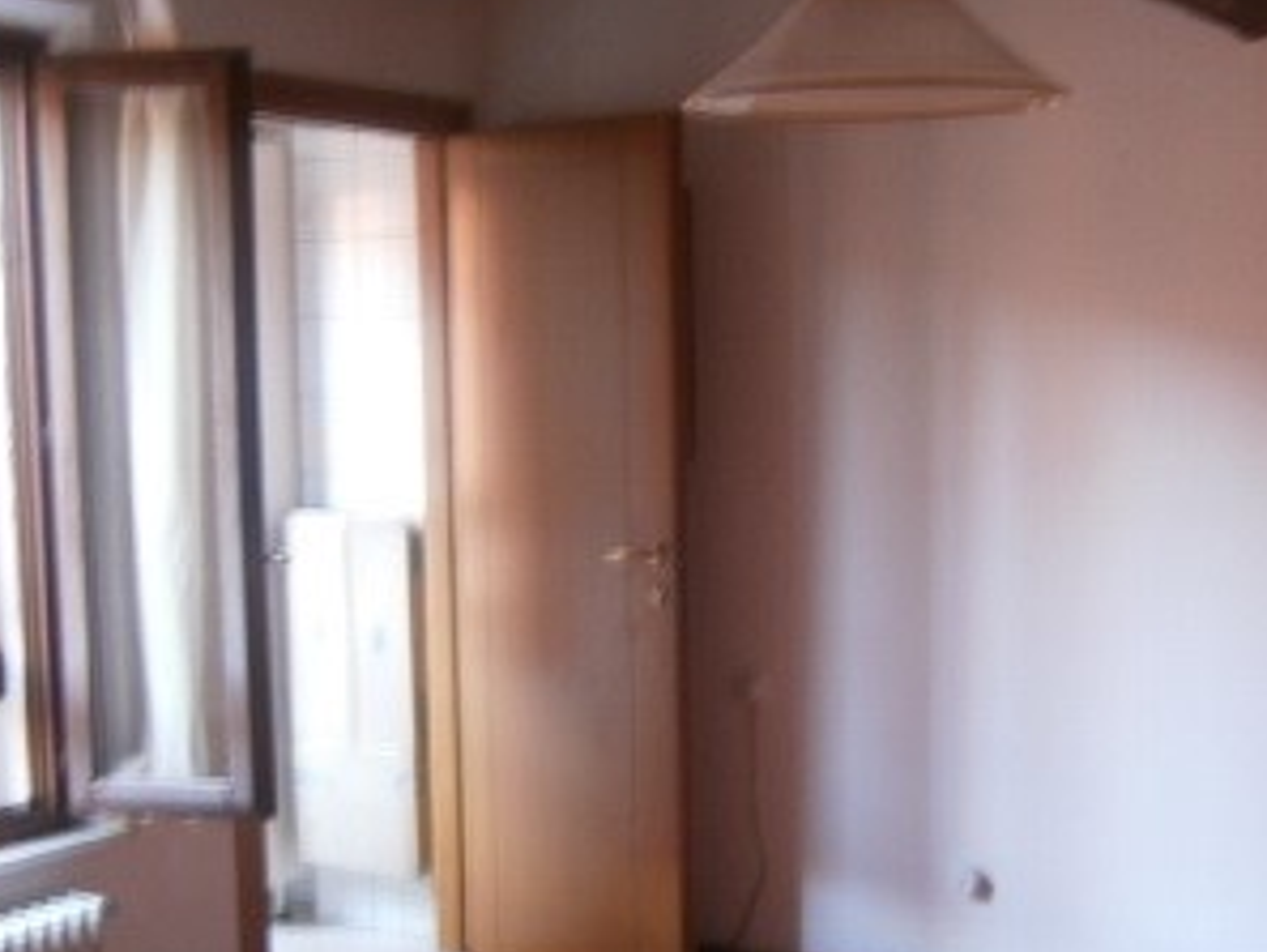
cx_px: 823
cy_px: 632
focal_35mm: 56
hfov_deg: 34.1
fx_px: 2051
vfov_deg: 26.0
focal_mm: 4.7
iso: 125
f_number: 2.8
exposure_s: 1/3
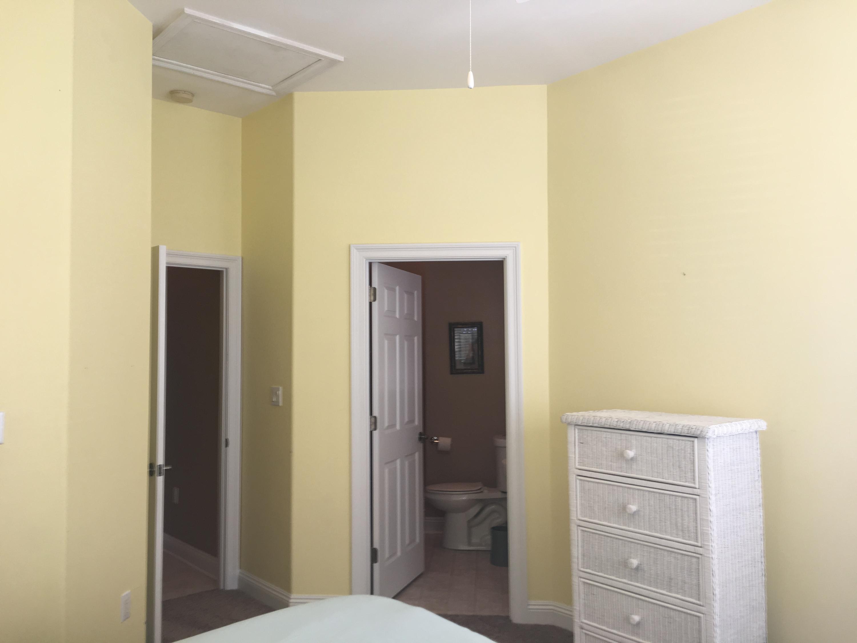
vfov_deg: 48.2
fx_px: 718
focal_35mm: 29
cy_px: 322
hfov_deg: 61.7
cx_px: 428
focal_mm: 4.15
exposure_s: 1/60
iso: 32
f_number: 2.2
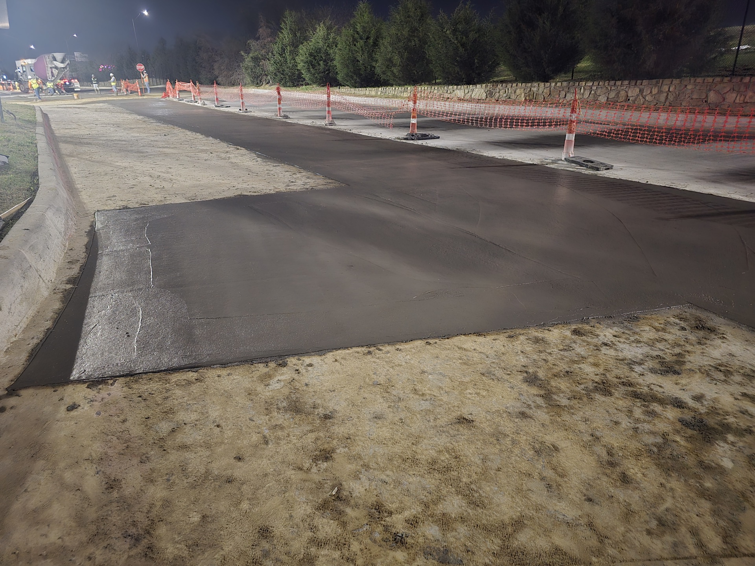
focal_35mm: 23
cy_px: 283
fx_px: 502
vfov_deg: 58.9
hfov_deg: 73.9
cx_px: 378
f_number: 1.7
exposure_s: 1/30
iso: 2000
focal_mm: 6.3
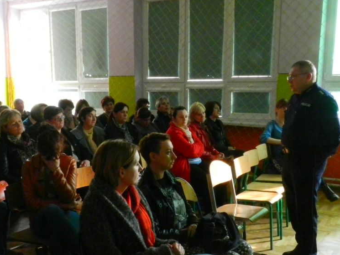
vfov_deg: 32.7
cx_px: 141
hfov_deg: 42.8
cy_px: 166
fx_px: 432
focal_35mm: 44
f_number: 7.1
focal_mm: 5.6
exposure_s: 1/20
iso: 1600
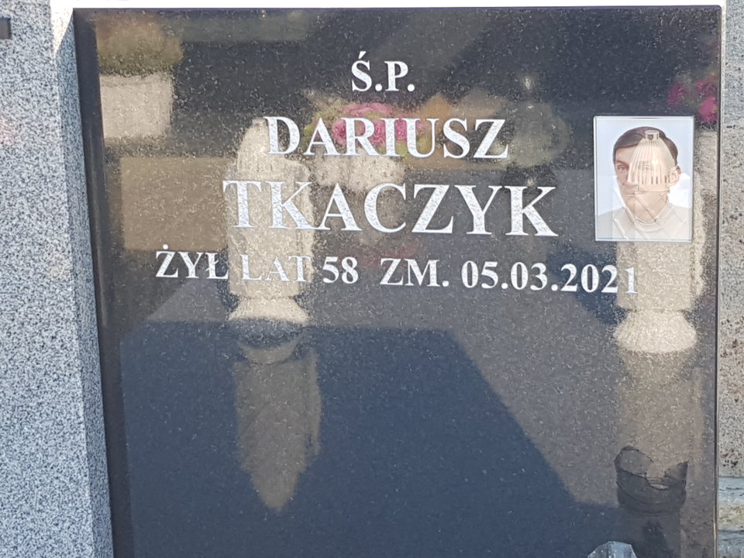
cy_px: 279
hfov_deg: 67.3
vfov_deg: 53.1
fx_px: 559
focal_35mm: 26
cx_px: 372
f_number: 1.7
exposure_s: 1/358
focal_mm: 4.2
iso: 40
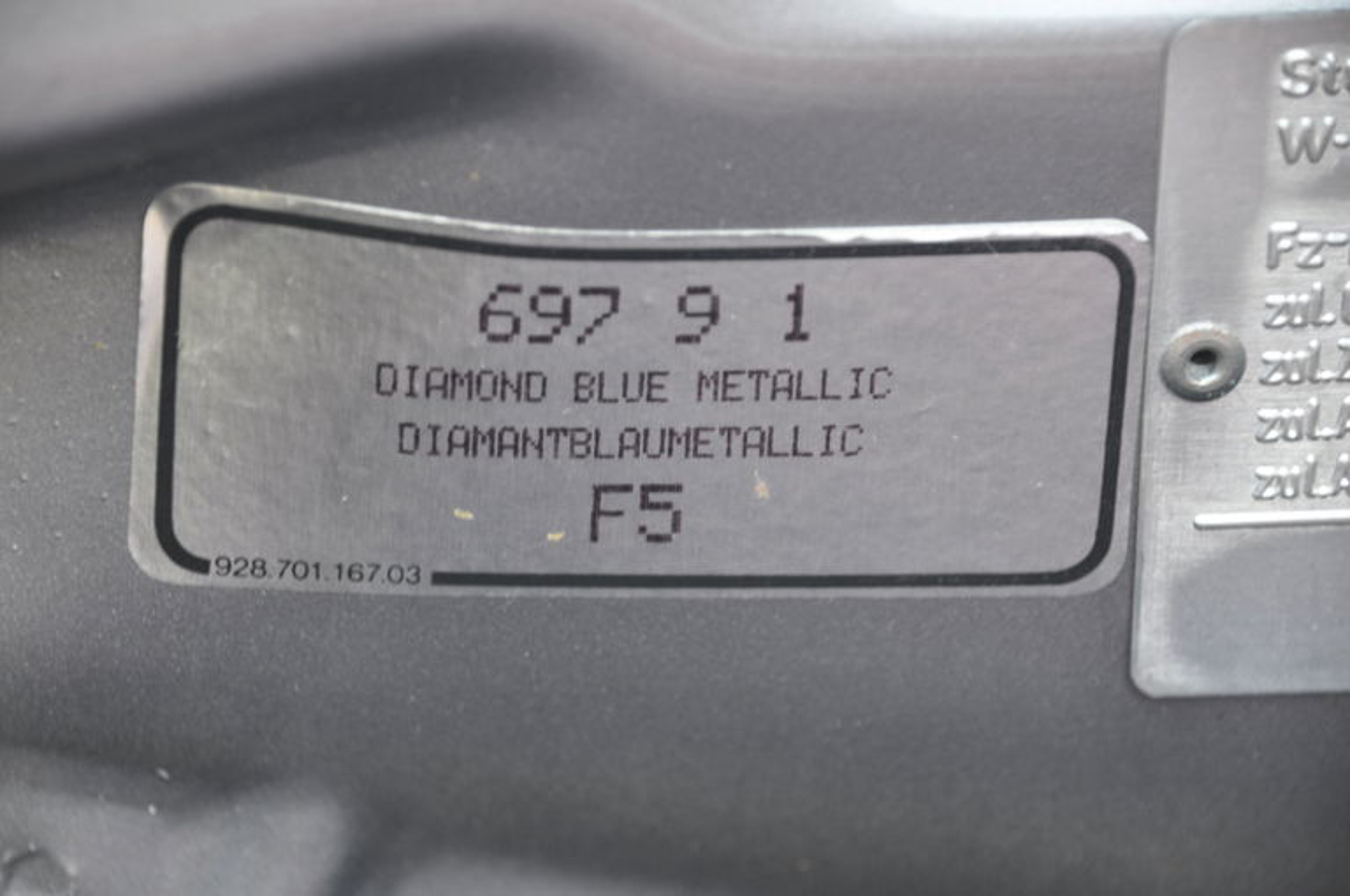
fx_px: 11797
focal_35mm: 315
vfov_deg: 4.4
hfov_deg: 6.5
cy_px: 448
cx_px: 675
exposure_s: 1/8
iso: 500
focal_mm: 210
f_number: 6.3
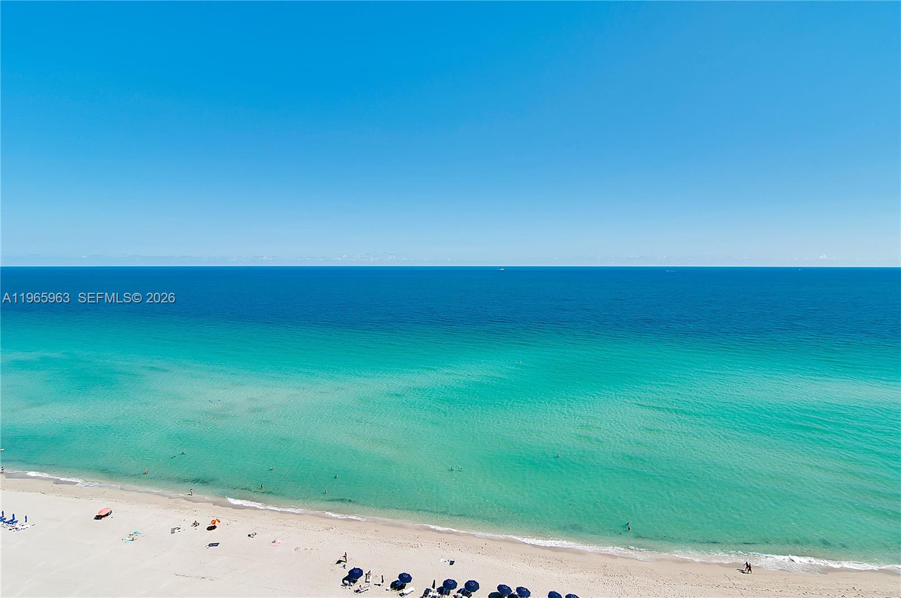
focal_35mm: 16
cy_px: 299
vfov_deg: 71.9
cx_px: 450
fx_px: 412
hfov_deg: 95.1
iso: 200
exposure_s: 1/640
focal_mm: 11
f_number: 8
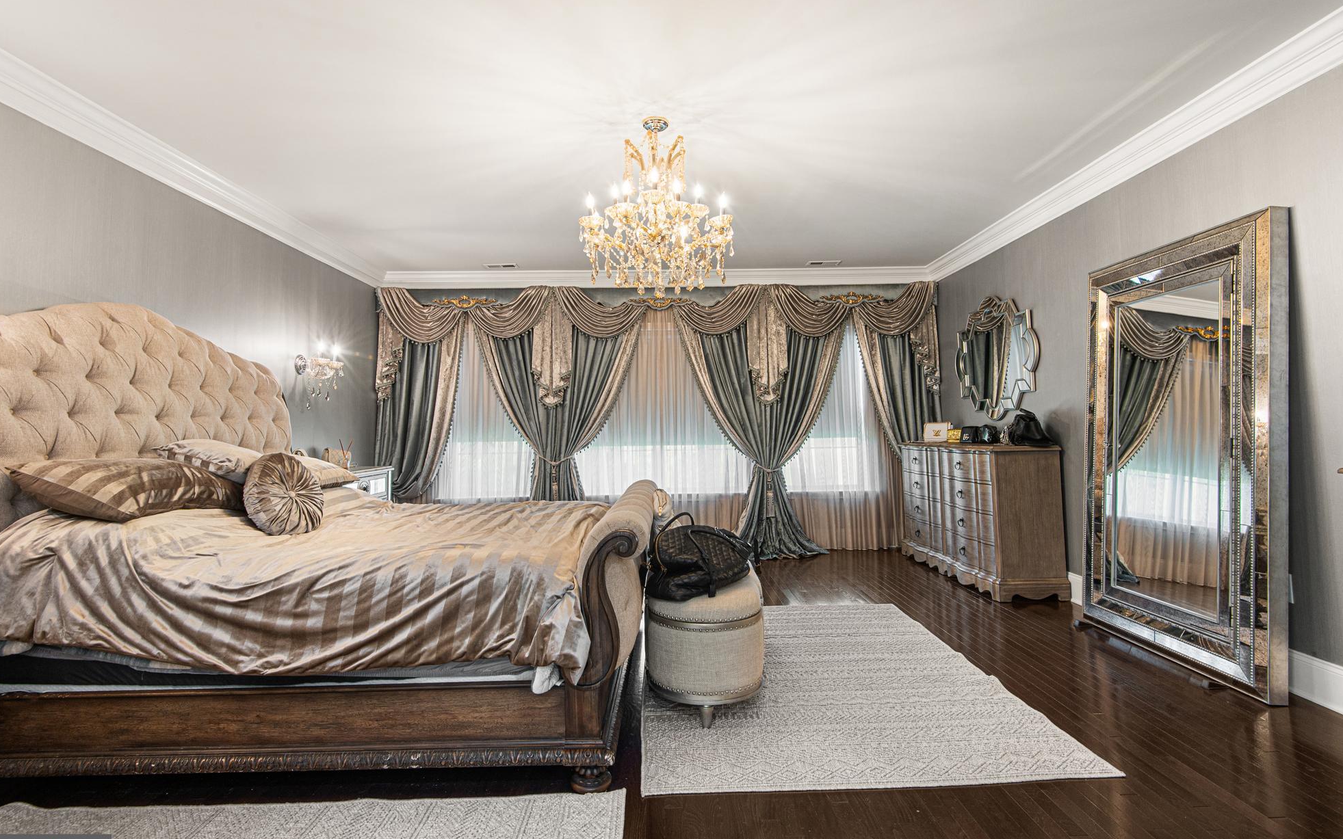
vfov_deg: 68.0
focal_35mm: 17
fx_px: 622
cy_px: 418
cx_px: 661
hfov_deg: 94.4
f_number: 10
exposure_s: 1/2.5
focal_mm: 16
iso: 250
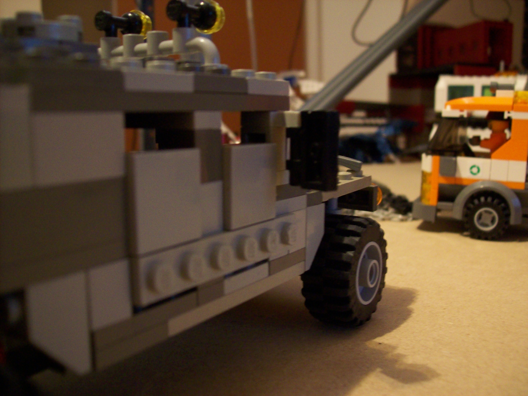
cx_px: 264
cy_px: 198
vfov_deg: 39.6
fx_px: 549
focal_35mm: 36
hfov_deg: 51.4
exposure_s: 1/8
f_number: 2.7
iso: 200
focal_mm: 6
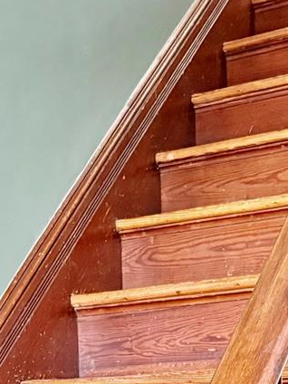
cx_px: 52
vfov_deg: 19.7
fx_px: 965
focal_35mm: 87
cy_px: 563
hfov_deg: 16.8
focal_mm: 6.76
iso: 640
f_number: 1.78
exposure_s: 1/40
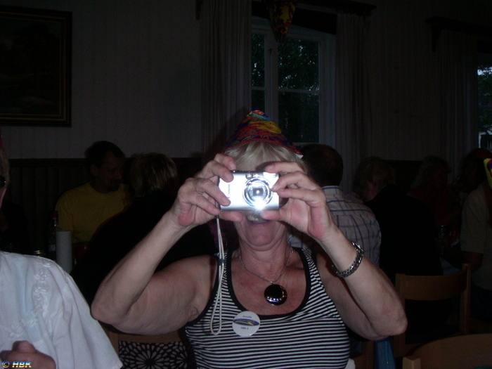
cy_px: 184
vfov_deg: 37.7
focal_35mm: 38
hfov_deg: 49.0
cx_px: 246
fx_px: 540
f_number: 2.8
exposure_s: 1/50
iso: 160
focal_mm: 6
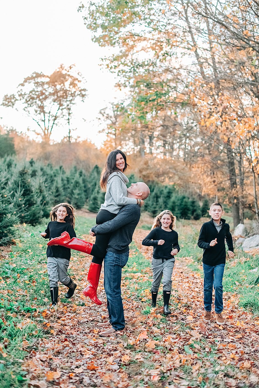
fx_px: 539
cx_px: 130
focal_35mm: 50
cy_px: 194
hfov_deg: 27.0
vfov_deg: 39.6
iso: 640
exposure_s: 1/250
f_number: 2.2
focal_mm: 50
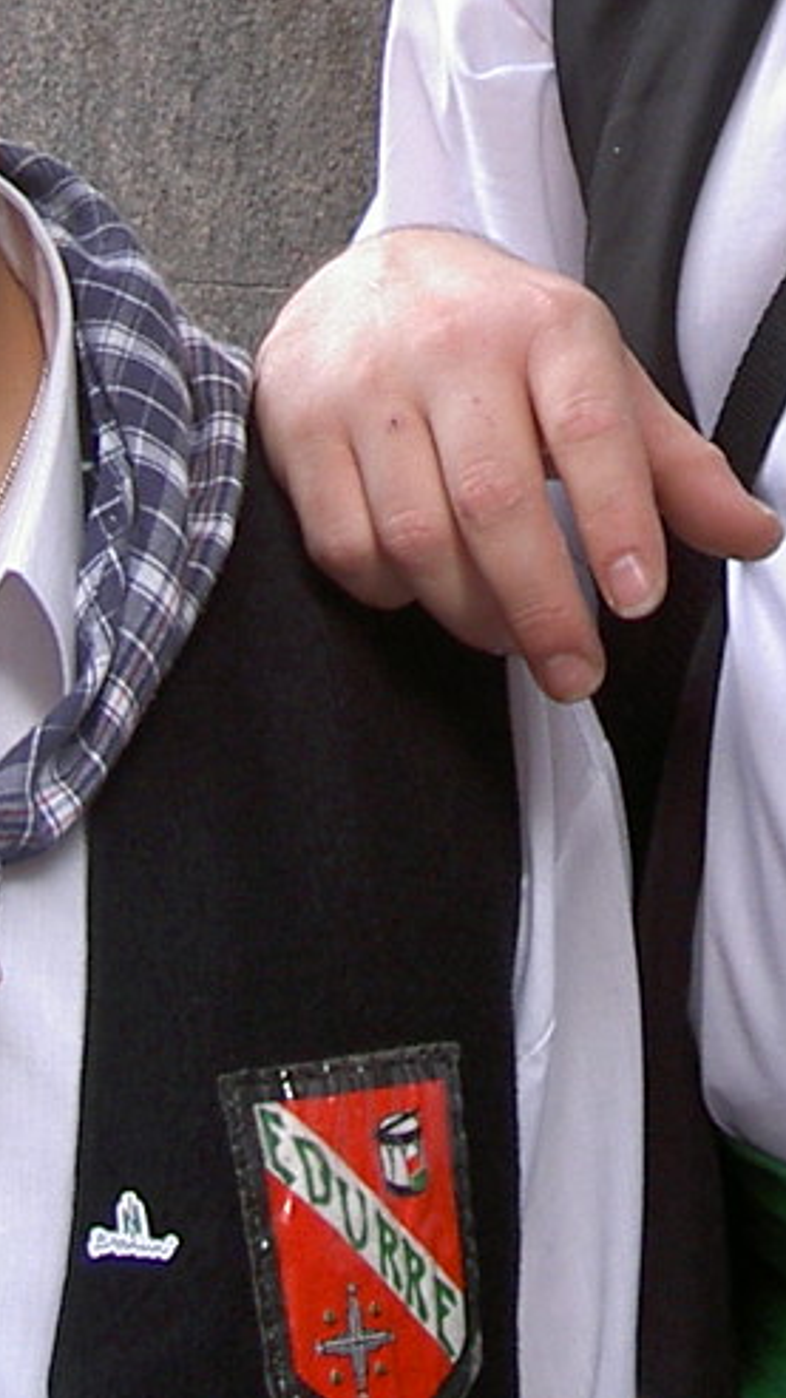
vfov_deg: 15.1
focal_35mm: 138
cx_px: 664
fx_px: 5118
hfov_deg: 8.8
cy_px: -261
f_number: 2.8
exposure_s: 1/80.6
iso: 100
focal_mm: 8
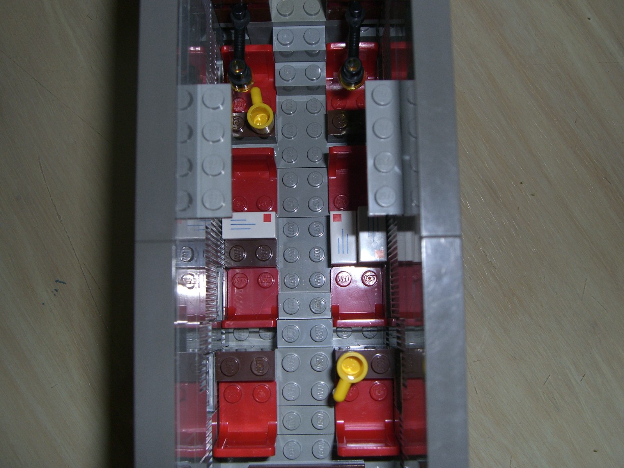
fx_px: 685
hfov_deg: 49.0
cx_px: 312
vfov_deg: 37.7
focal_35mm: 38
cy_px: 234
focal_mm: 7.9
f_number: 4
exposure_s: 1/30
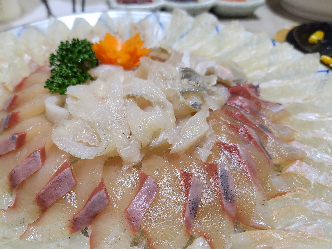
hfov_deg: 53.7
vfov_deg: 41.6
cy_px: 149
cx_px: 136
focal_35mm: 34
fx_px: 326
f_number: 1.8
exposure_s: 1/120
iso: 320
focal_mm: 5.4
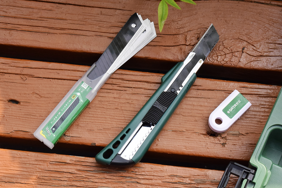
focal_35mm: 95
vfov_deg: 14.5
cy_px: 87
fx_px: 741
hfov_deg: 21.5
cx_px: 160
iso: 3200
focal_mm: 55
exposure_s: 1/800
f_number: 14
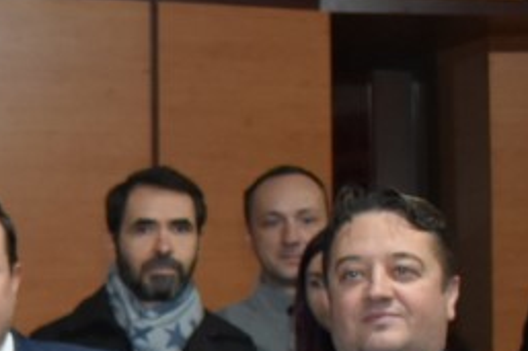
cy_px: 480
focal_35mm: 121
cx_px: -384
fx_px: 1773
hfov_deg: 15.0
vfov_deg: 11.0
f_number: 3.5
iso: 1400
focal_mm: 18
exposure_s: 1/60
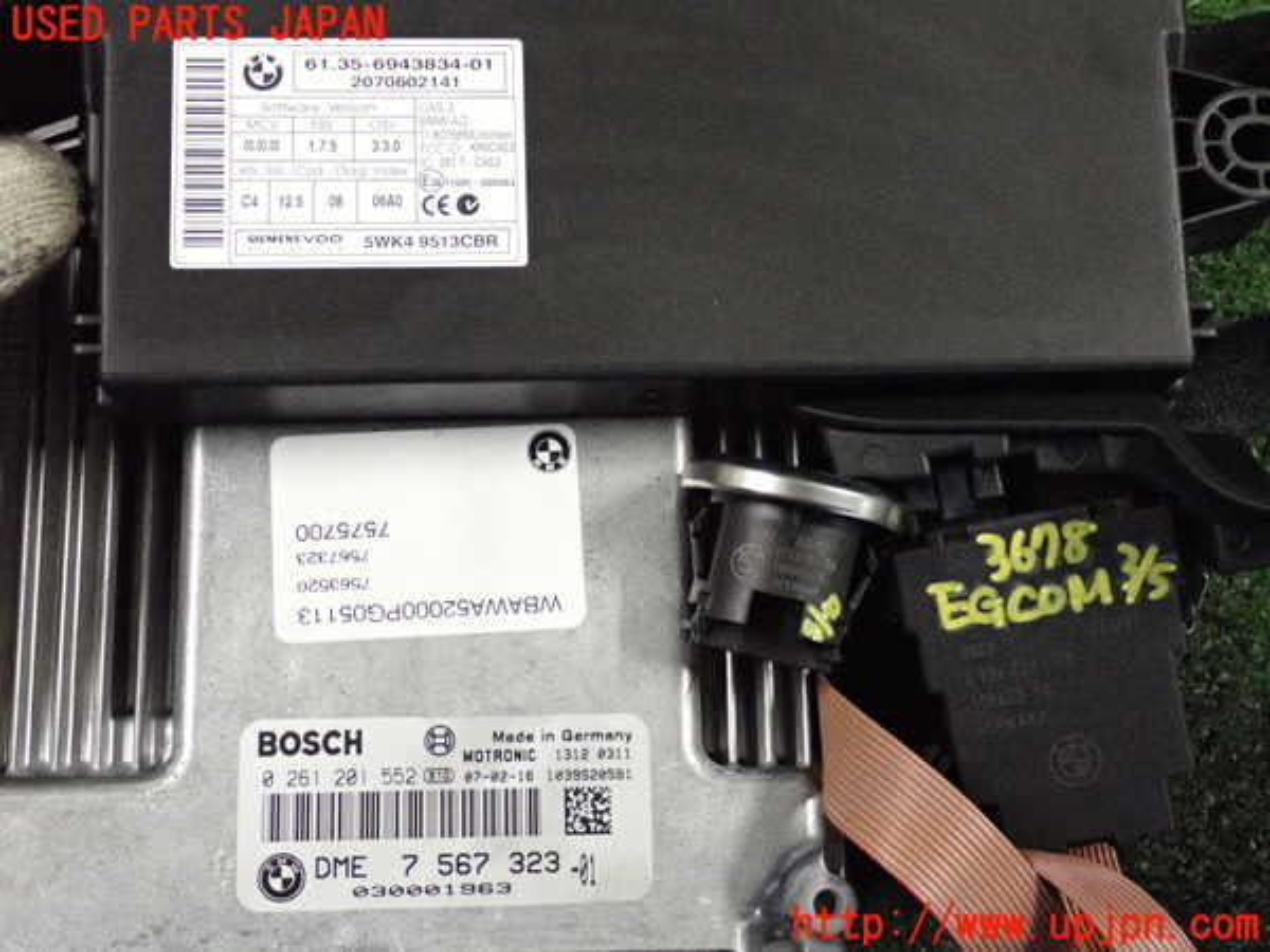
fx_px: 1834
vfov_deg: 29.1
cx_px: 635
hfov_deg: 38.2
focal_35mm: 50
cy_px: 476
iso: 4000
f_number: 3.2
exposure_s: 1/125
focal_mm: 9.01
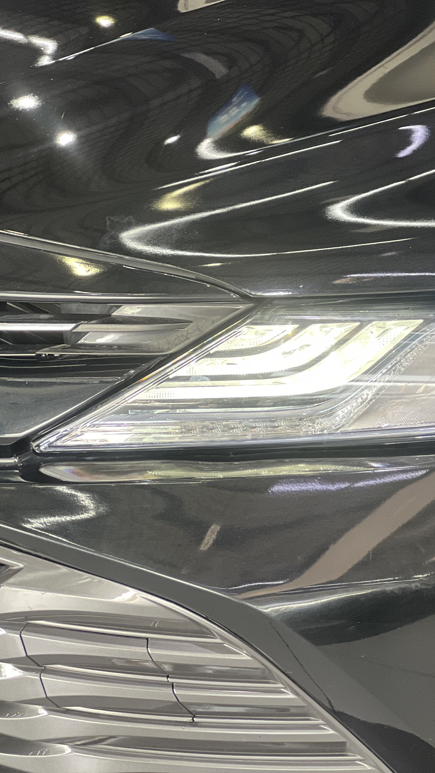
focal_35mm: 112
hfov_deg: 10.7
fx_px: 2296
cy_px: 387
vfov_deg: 19.1
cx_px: 426
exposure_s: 1/33
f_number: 2.8
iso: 160
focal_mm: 9
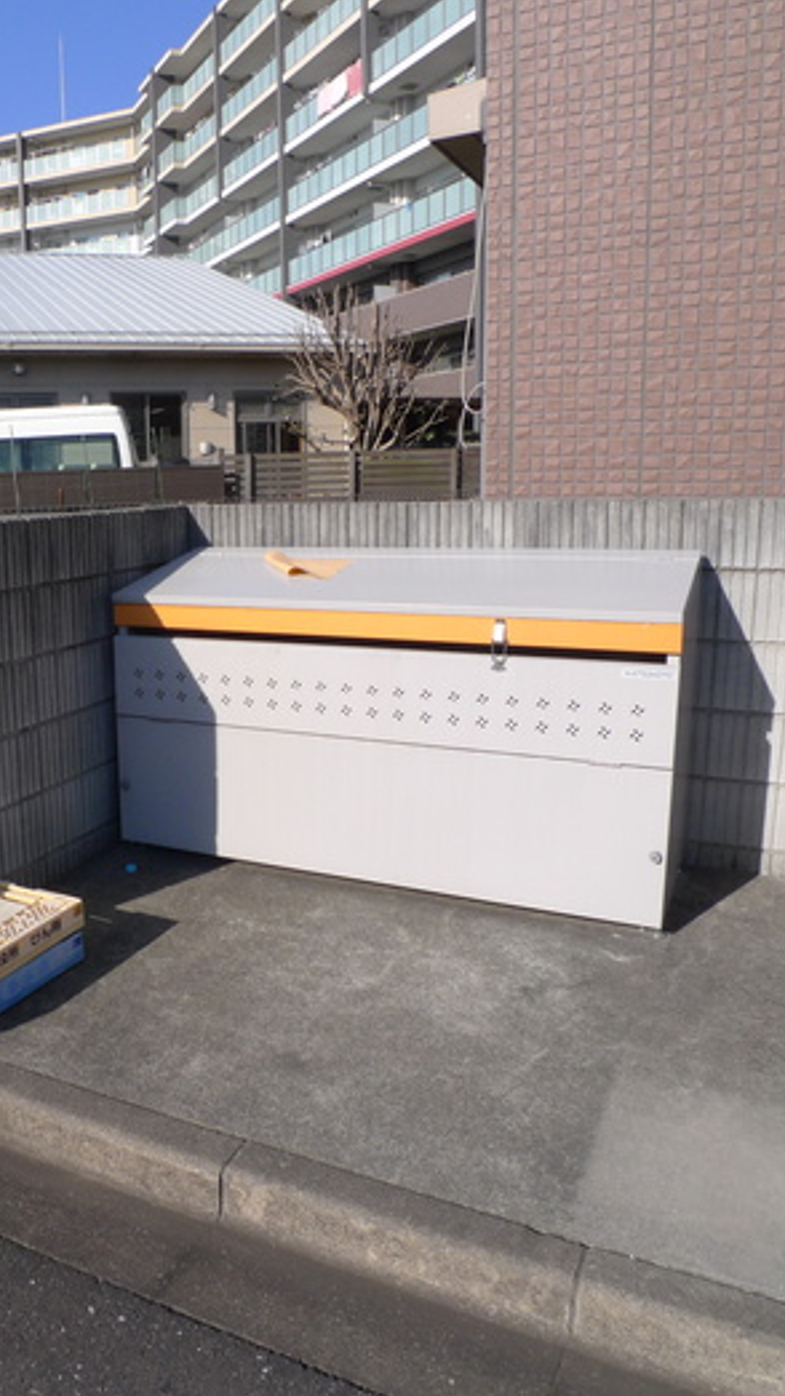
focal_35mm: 35
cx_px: 171
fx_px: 1296
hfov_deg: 32.9
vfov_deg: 56.6
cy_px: 698
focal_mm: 5.1
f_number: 4.5
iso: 80
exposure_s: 1/1000
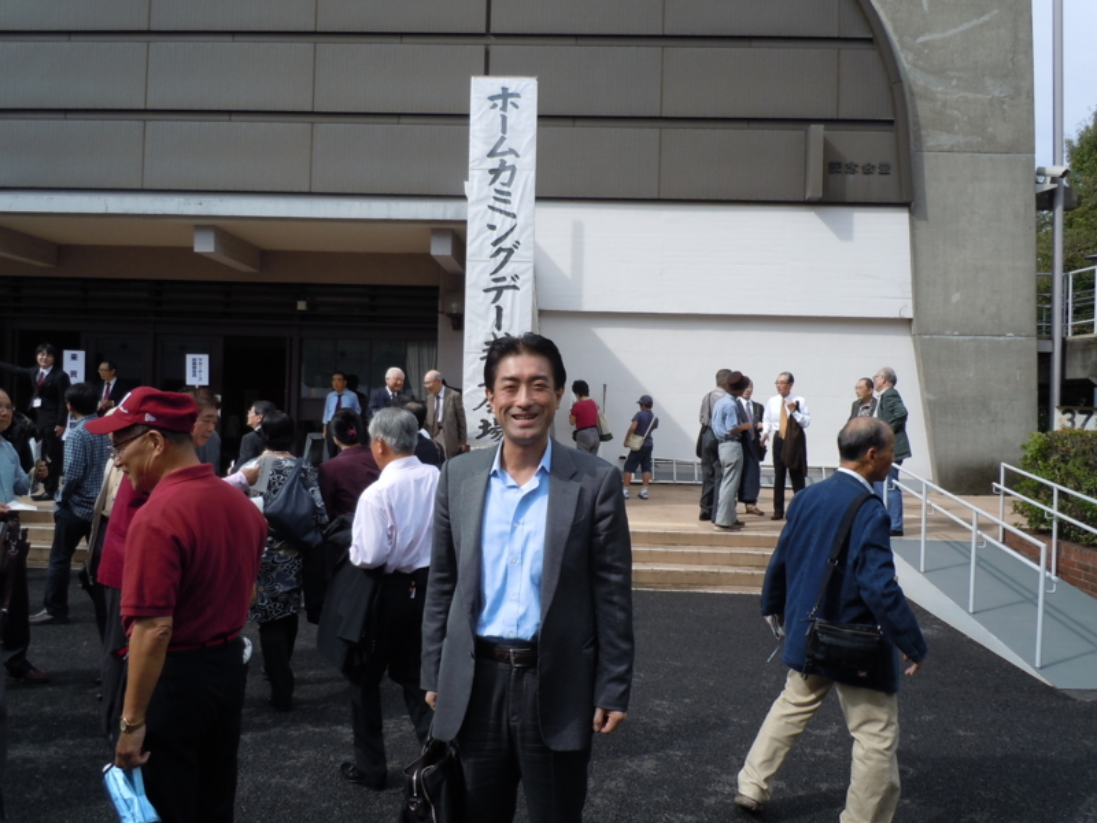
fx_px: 887
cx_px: 548
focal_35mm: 28
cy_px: 412
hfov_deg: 63.4
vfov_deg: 49.7
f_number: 3.7
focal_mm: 5
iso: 100
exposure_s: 1/640
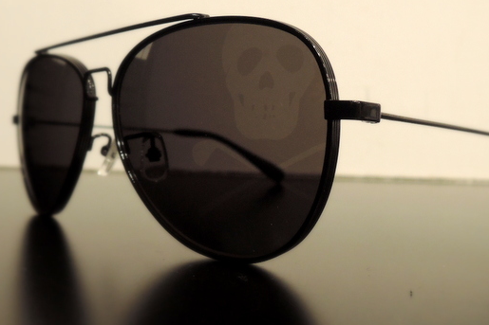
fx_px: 462
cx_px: 258
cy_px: 95
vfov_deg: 38.2
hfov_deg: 55.8
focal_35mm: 34
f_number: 2.8
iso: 400
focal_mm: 5.1
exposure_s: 1/30
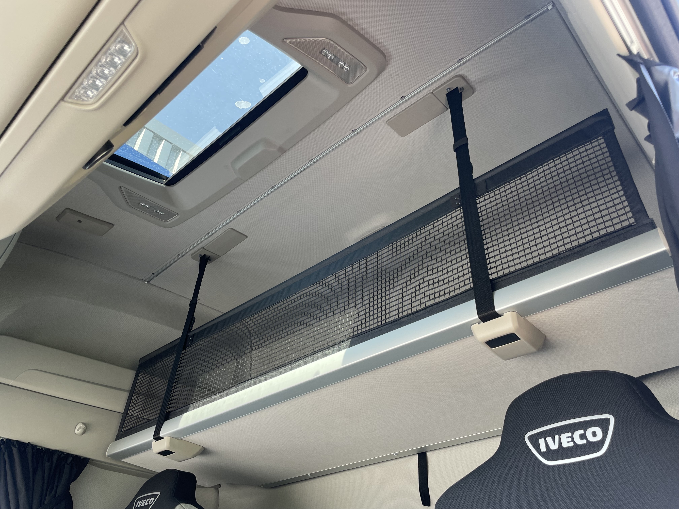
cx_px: 340
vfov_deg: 53.1
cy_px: 254
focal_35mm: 26
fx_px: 510
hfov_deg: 67.3
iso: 64
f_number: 1.6
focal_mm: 4.2
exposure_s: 1/121
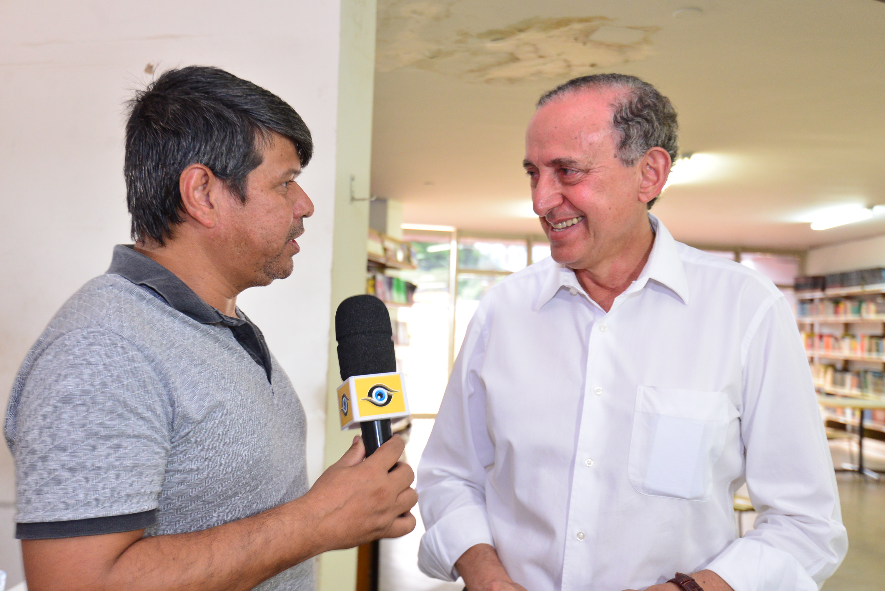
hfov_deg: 54.4
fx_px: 861
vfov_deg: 37.9
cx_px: 442
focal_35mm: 35
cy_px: 296
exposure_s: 1/60
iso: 2500
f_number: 4.5
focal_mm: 35
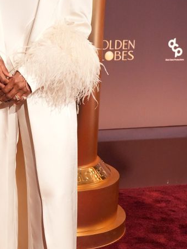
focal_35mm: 105
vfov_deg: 18.6
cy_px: 61
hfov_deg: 13.8
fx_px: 756
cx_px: -23
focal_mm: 40
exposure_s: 1/160
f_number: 5
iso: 3200
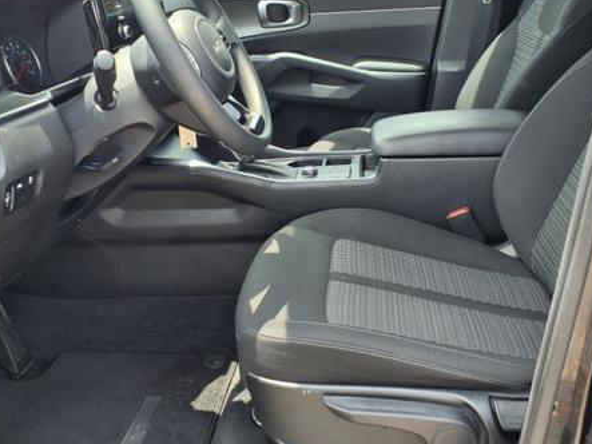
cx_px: 307
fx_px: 667
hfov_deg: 47.9
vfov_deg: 36.5
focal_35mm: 39
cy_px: 155
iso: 40
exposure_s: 1/213
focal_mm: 3.58
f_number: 1.9
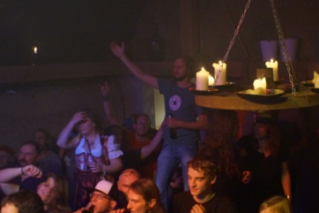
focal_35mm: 52
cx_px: 182
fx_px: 461
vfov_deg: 26.0
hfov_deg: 38.1
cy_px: 106
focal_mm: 28
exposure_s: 1/80
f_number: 3.5
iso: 3200
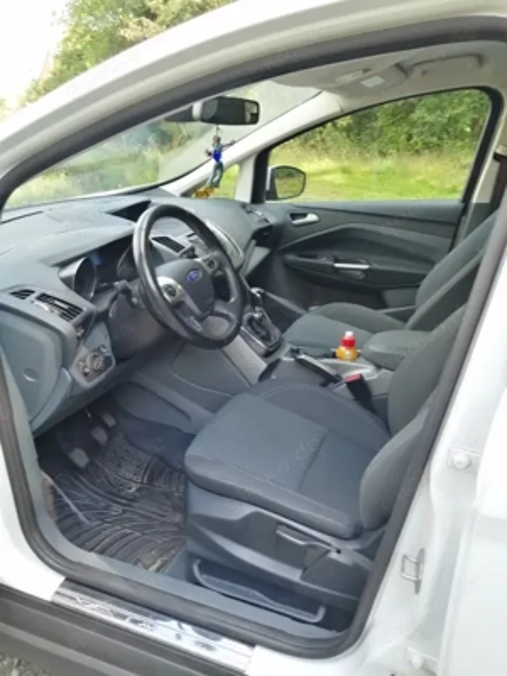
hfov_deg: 51.4
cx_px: 254
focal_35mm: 27
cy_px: 338
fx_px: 527
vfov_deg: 65.3
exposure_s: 1/50
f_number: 1.8
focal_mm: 3.95
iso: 80
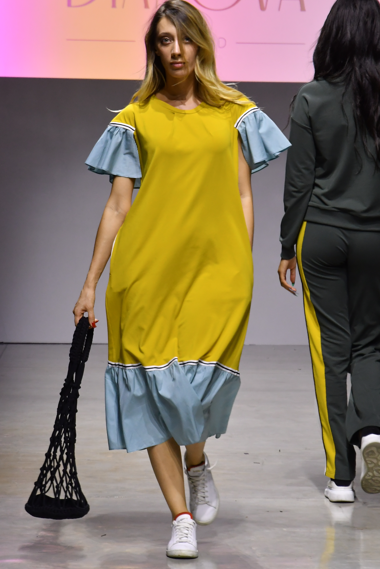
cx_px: 198
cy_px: 276
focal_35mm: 194
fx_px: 3071
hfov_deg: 7.1
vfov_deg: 10.6
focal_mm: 80
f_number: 5.6
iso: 1000
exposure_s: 1/320
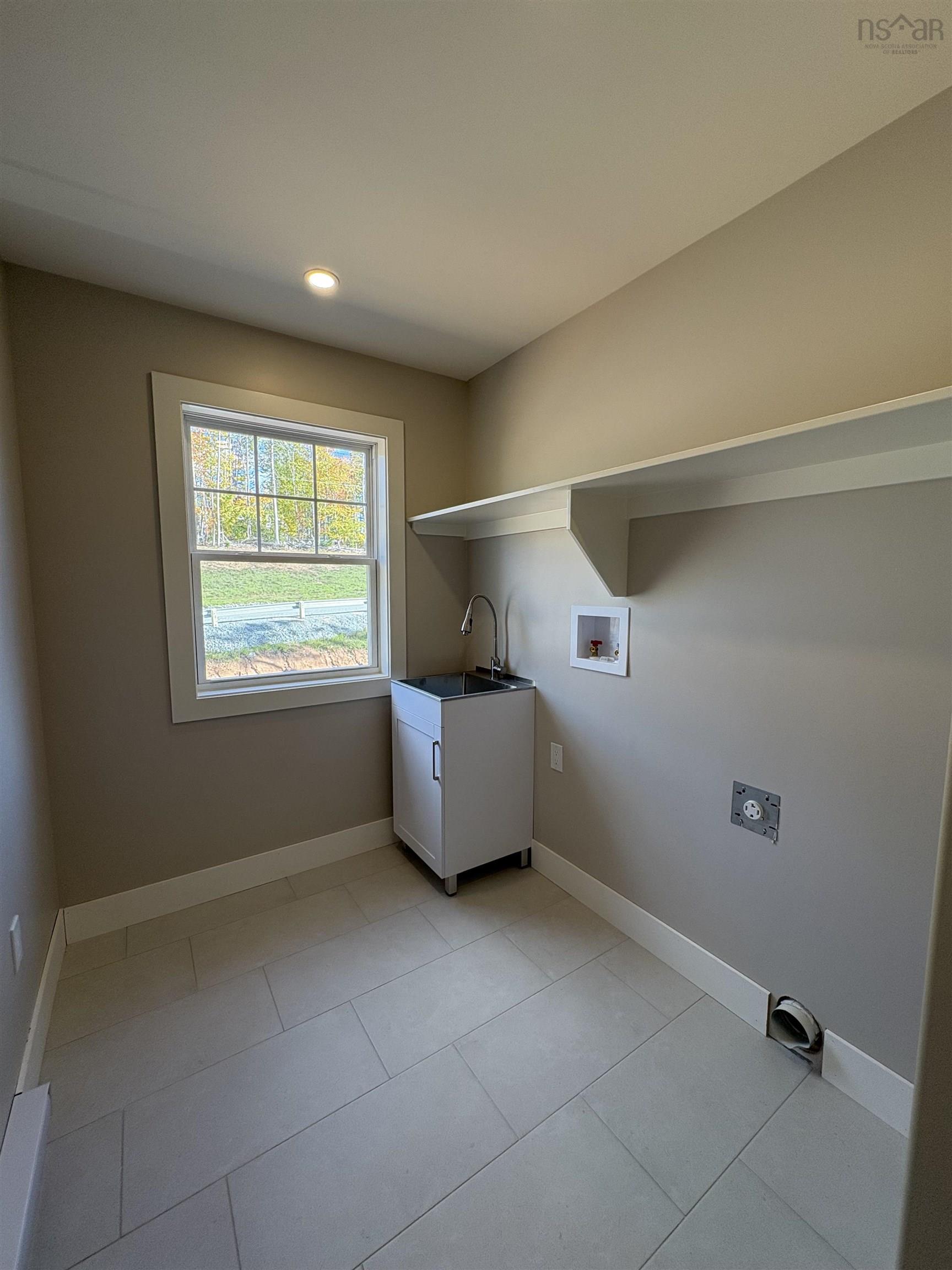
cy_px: 635
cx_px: 476
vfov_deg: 102.1
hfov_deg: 85.7
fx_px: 513
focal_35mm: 14
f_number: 2.2
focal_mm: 2.22
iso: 64
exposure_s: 1/121
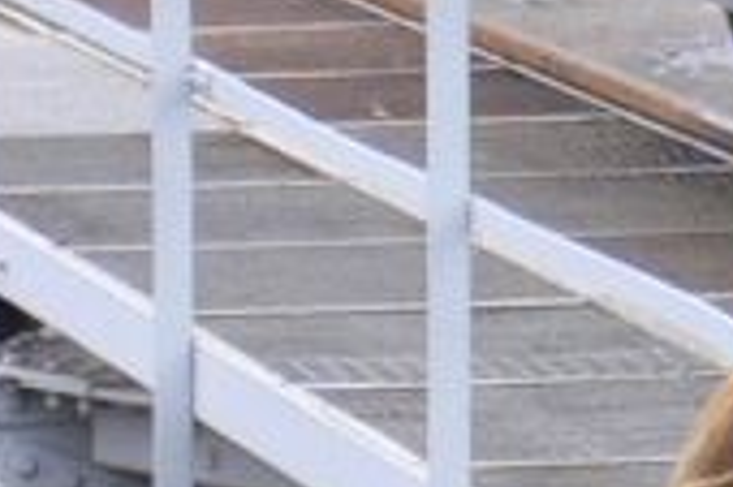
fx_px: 15663
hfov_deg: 2.7
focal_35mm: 770
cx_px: 1591
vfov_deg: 1.8
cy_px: -427
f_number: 5
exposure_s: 1/40
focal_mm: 17.4
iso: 100
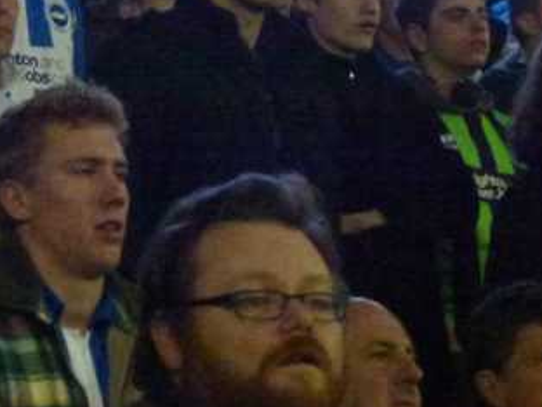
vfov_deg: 8.2
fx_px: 2850
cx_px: -43
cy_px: 111
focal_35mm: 182
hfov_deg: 10.7
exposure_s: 1/80
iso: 1600
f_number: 4.7
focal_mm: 12.7
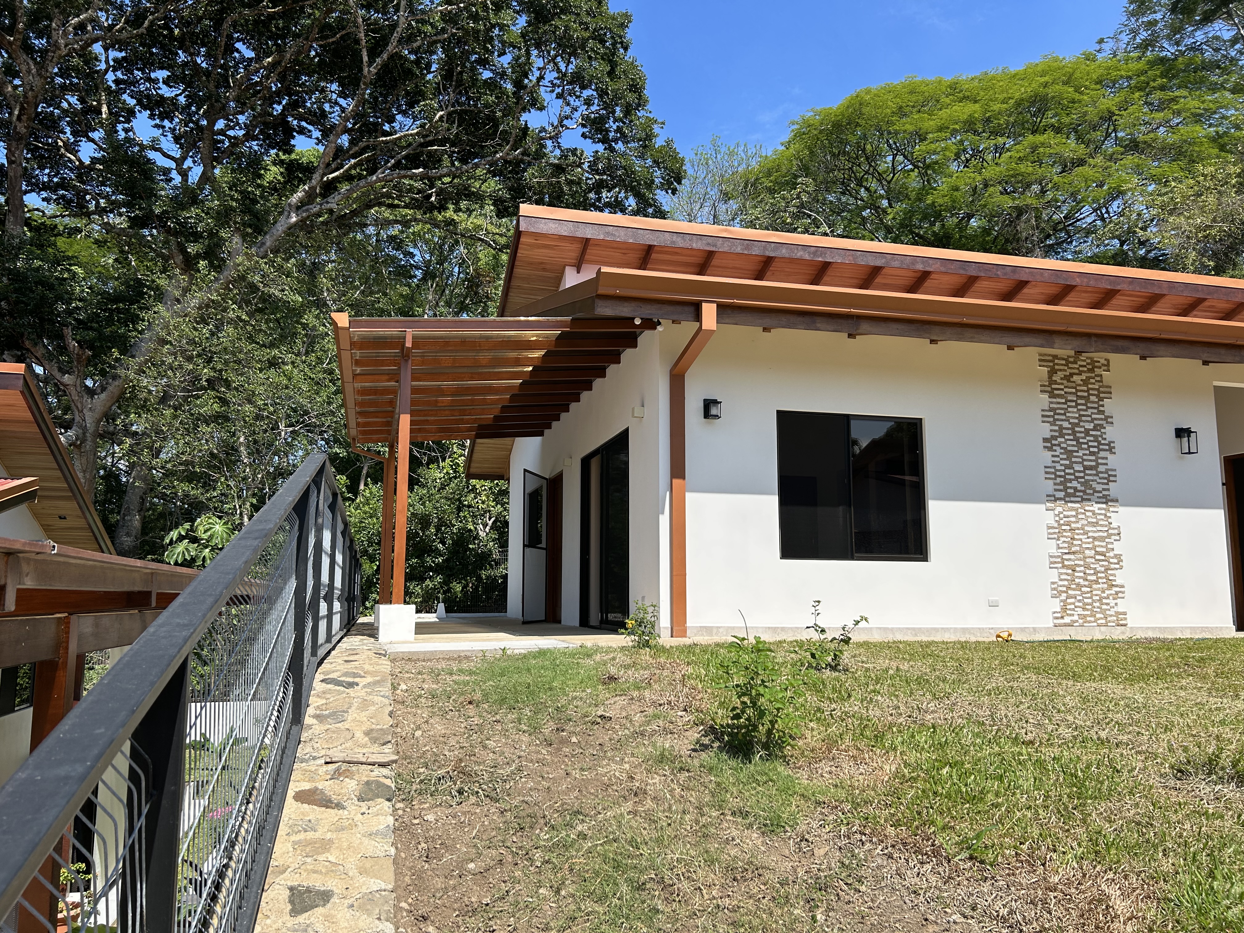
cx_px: 622
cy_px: 466
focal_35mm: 26
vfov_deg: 53.1
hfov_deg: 67.3
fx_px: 934
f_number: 1.5
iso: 50
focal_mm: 5.7
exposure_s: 1/3356
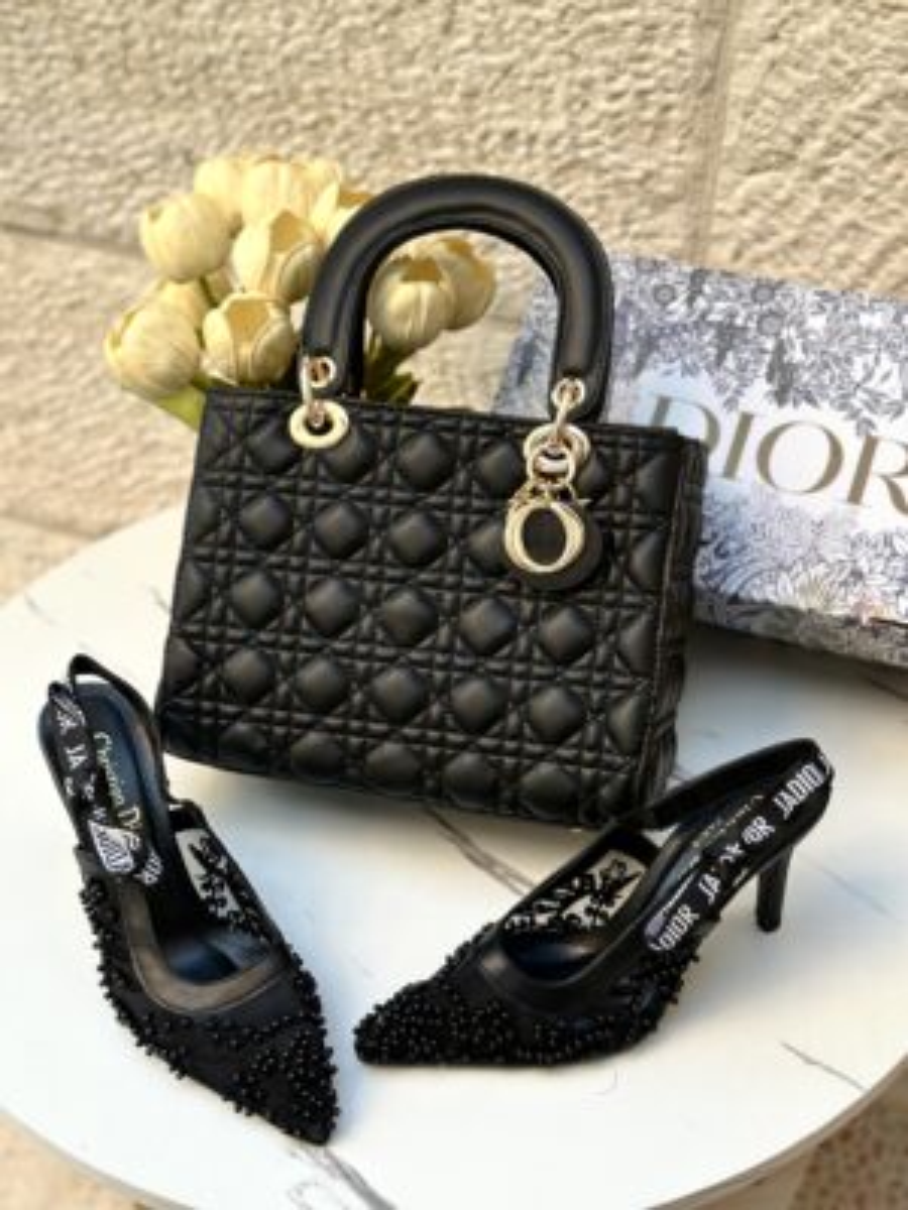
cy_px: 605
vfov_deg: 39.7
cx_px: 454
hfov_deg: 30.3
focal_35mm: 48
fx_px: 1679
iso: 80
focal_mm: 6.86
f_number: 1.78
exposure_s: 1/151
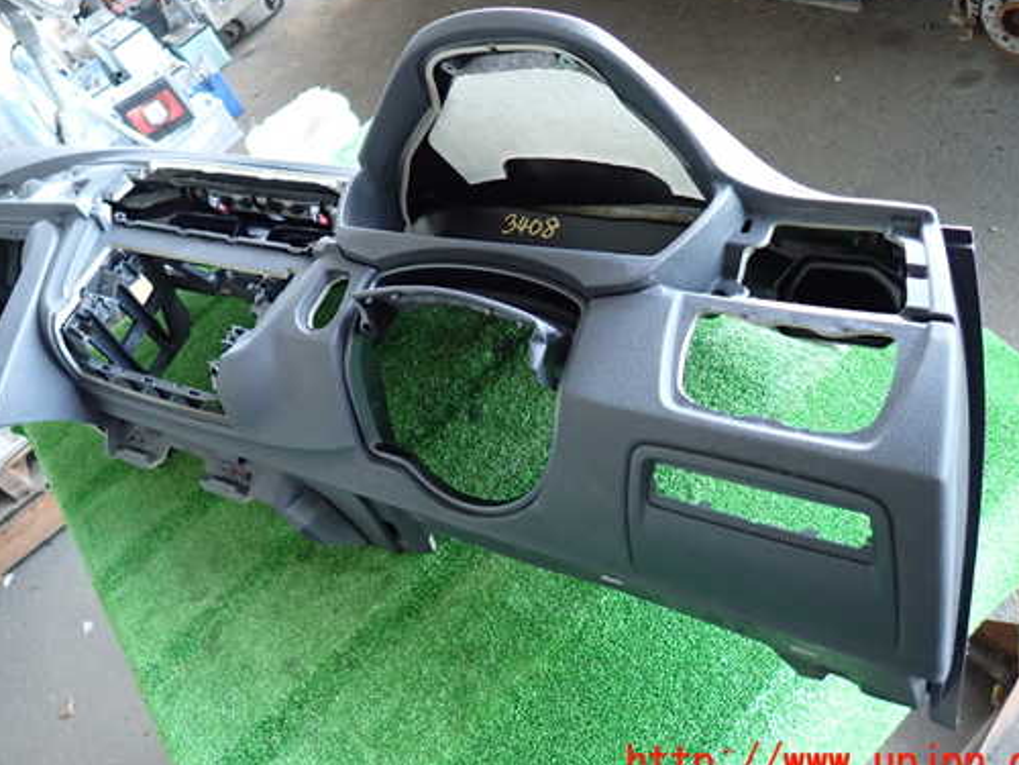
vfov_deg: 46.7
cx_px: 475
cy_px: 330
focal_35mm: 30
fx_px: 883
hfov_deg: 59.9
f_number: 2
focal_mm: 4.5
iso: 640
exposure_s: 1/30
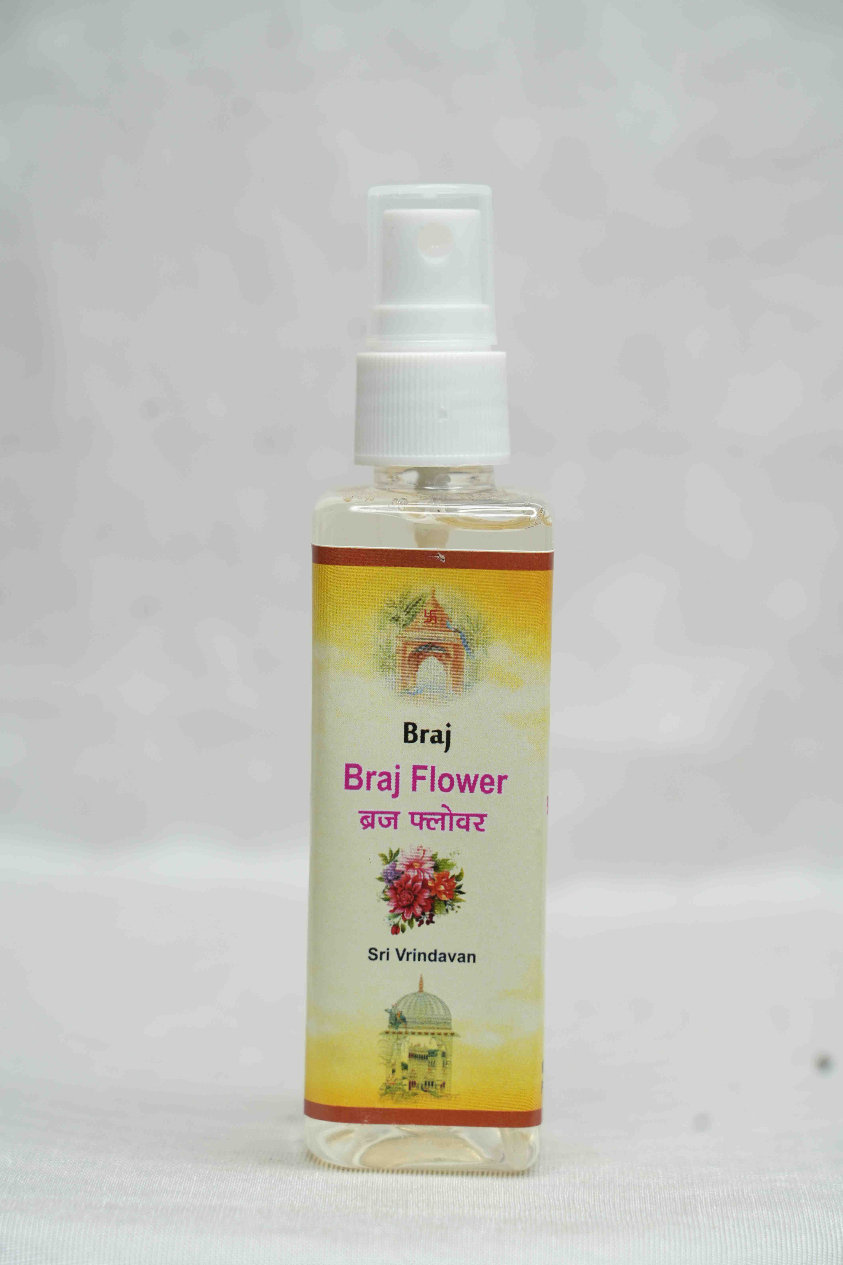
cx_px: 424
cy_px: 633
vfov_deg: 19.3
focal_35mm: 106
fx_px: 3723
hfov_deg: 12.9
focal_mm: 105
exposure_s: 1/60
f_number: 5.6
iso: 250
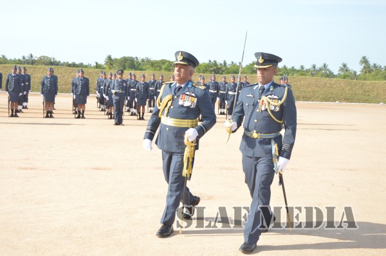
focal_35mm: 51
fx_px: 546
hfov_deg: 38.9
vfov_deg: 26.4
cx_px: 193
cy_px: 128
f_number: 6.3
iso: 200
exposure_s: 1/200
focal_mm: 34
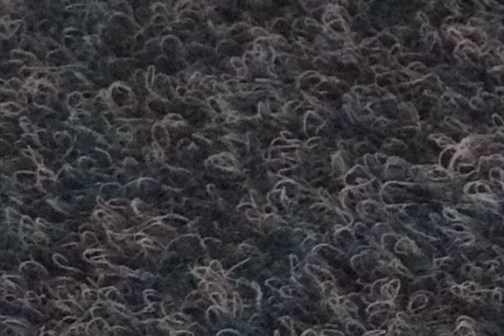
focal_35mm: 333
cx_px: 1110
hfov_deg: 6.0
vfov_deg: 4.1
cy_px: -348
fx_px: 4662
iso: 400
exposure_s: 1/30
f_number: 3.2
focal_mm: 10.1
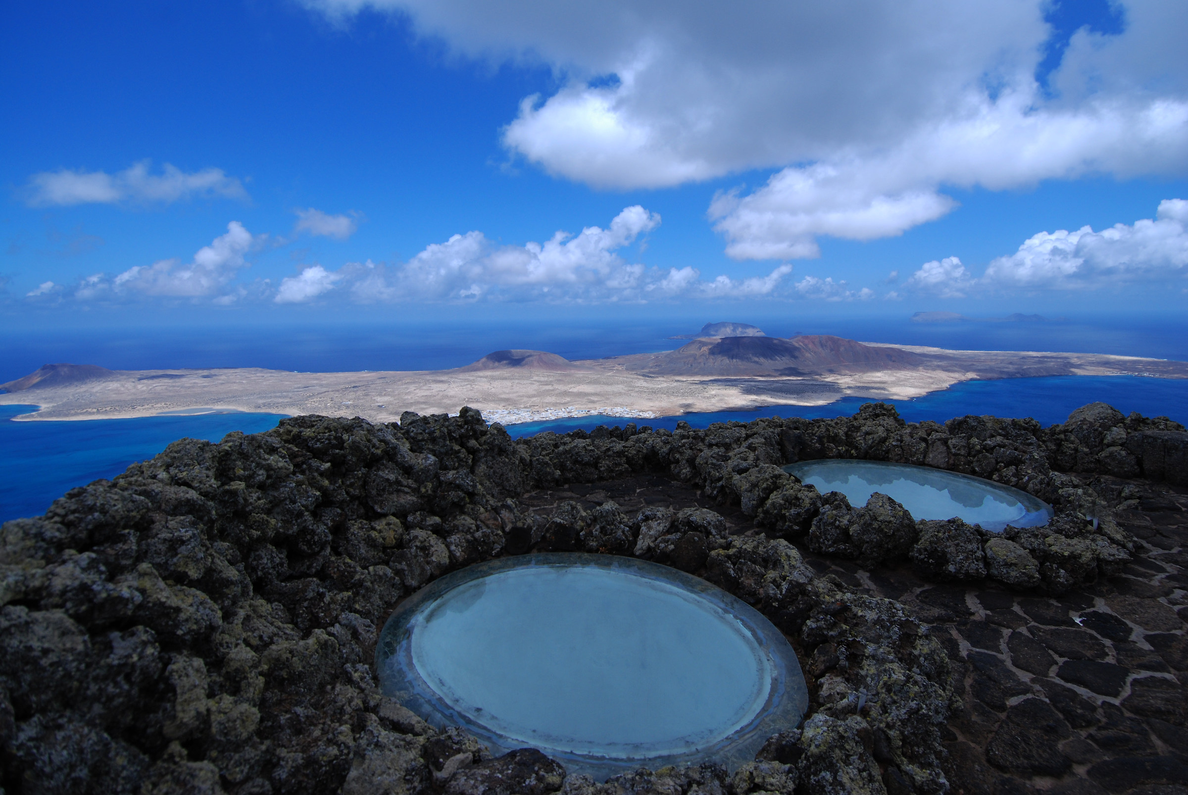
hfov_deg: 89.9
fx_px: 595
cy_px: 398
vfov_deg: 67.5
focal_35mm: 18
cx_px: 594
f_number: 6.3
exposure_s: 1/1000
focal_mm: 12
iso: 200
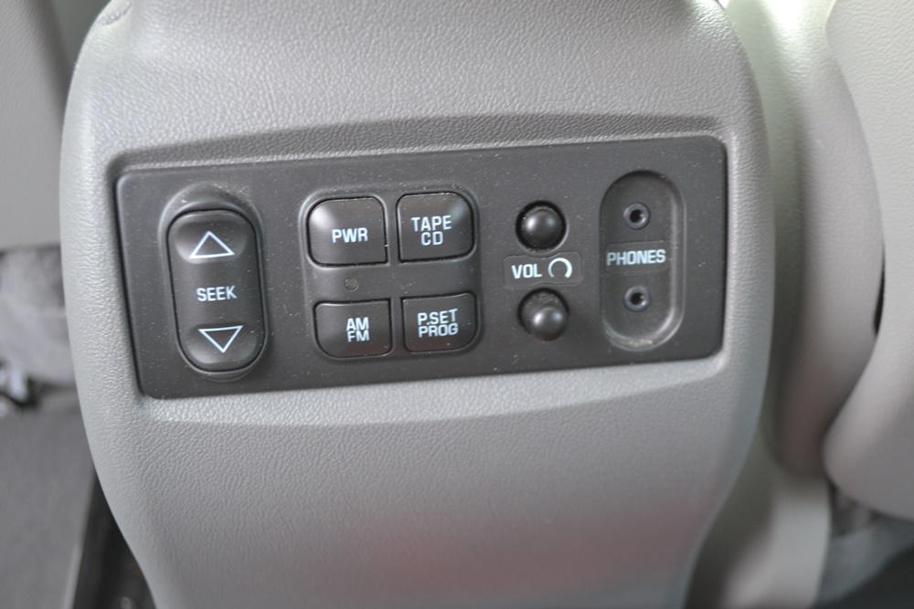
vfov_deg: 30.9
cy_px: 304
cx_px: 457
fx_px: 1105
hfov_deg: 45.0
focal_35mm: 44
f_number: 4.5
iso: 400
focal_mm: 29
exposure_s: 1/25
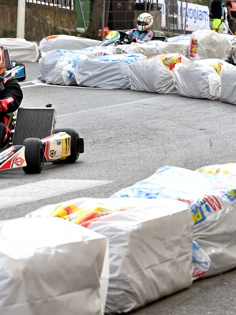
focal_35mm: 230
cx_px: 18
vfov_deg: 8.6
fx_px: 2091
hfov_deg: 6.4
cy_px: 139
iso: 1600
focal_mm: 86
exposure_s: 1/2000
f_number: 6.3
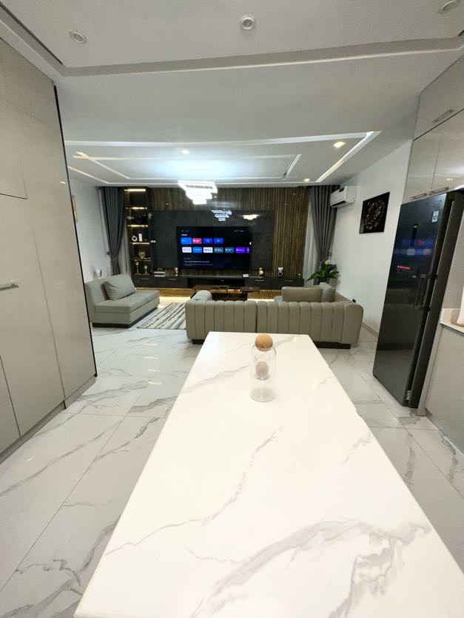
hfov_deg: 85.7
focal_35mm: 14
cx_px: 232
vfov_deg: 102.1
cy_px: 309
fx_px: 250
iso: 50
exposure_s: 1/122
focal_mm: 2.22
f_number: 2.2
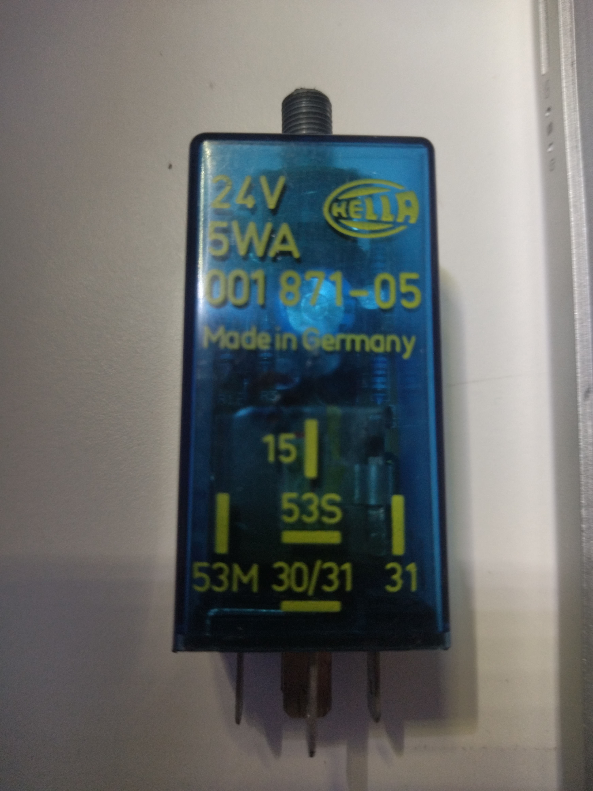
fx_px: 617
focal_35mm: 27
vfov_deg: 65.3
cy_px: 396
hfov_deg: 51.4
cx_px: 296
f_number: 1.79
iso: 141
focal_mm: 4.74
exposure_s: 1/33
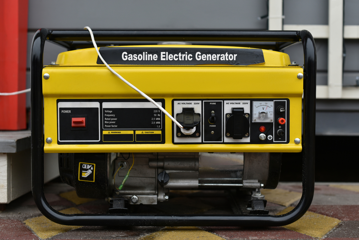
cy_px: 120
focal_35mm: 50
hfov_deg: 39.6
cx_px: 180
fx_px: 499
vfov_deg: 27.0
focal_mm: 50
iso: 140
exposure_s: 1/250
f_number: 3.5
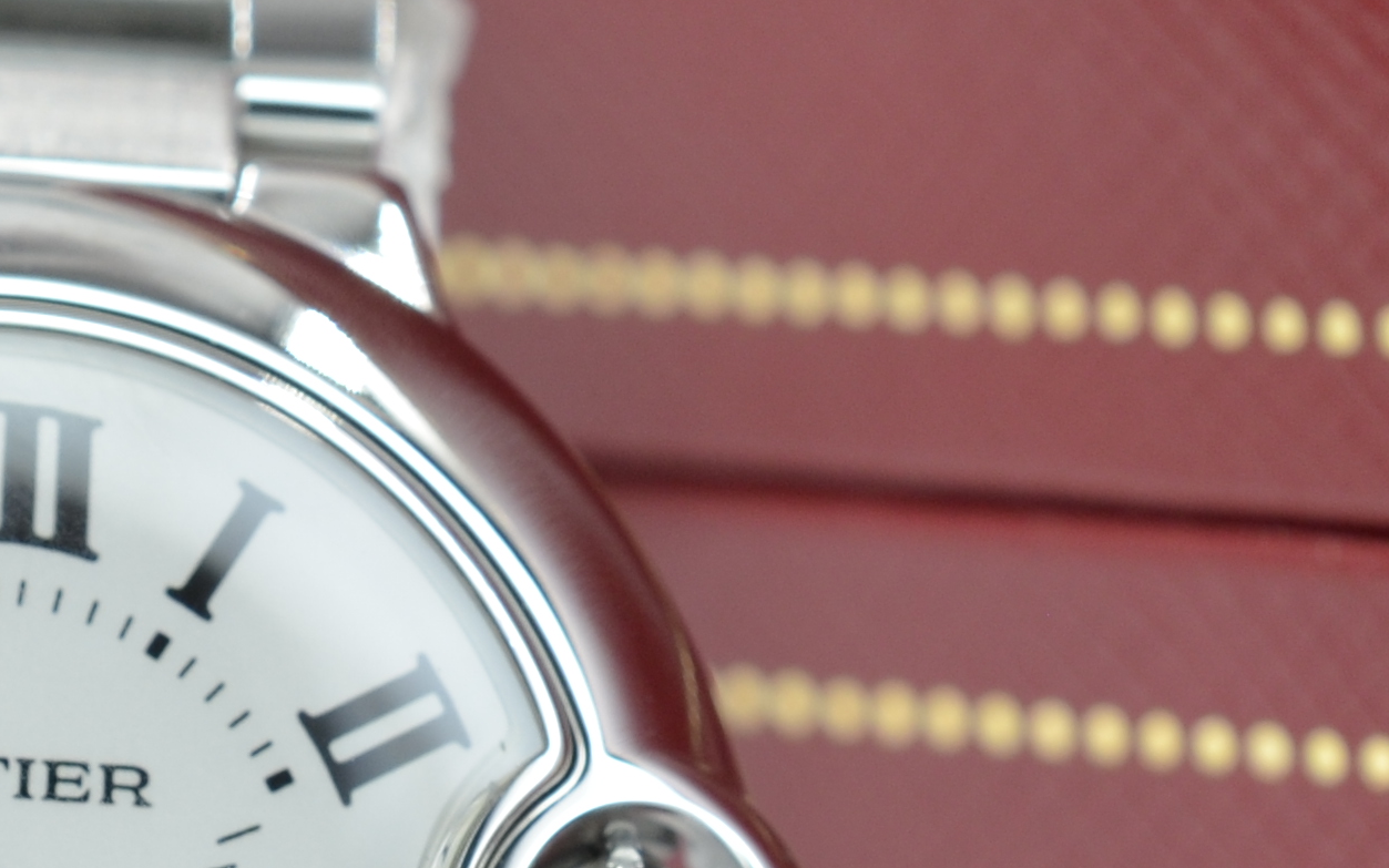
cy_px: 1052
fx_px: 9085
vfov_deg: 5.4
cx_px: 180
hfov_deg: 8.7
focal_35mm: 240
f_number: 8
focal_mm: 40
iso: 250
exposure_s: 1/50
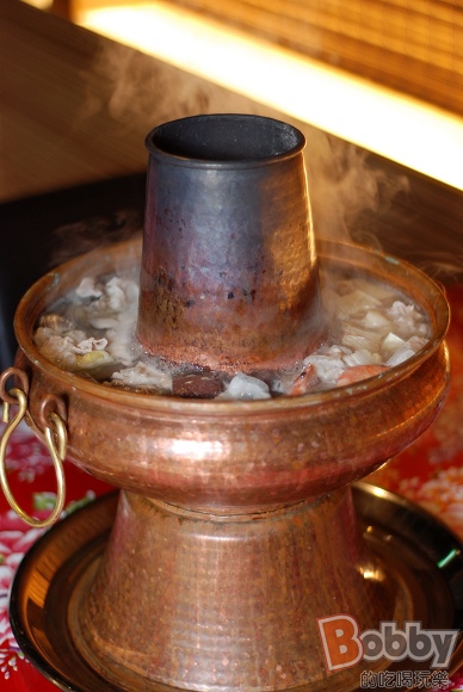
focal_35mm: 75
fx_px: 1443
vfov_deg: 27.0
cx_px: 232
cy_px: 346
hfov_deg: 18.2
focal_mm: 50
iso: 200
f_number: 1.8
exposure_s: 1/80
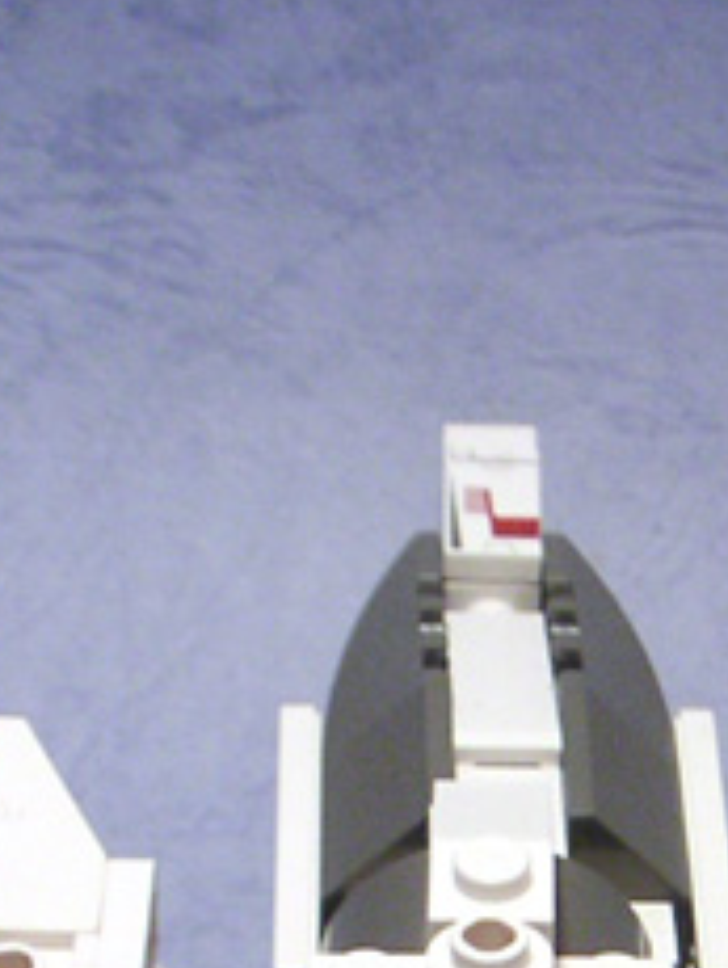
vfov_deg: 13.9
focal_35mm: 132
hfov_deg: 11.2
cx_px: 492
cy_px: 1498
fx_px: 3695
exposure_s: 1/45
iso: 80
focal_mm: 6
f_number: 2.8
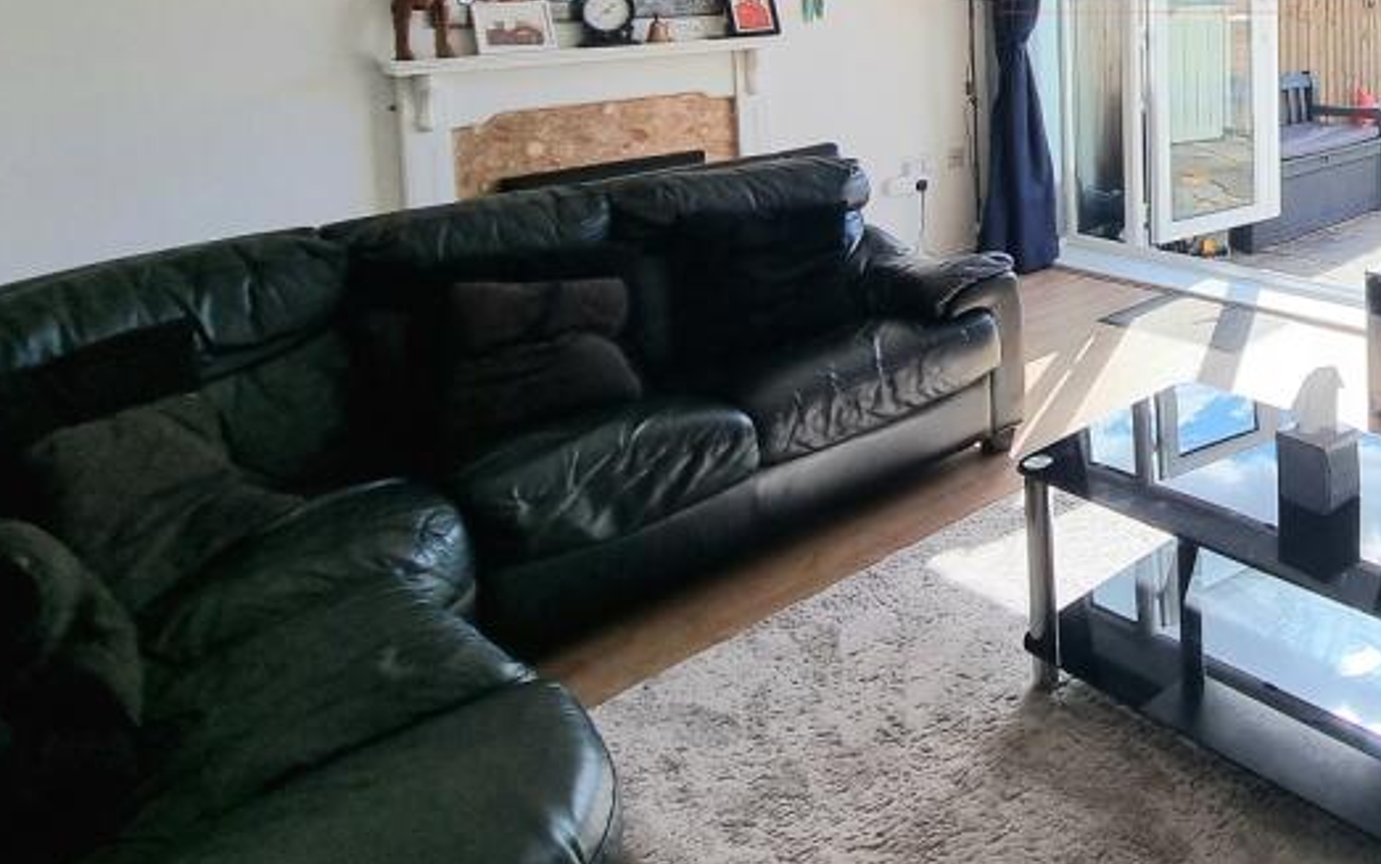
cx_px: 1320
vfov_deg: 40.0
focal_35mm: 27
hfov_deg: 55.8
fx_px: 1016
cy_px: -13
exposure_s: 1/400
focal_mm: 2.2
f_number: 2.2
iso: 50
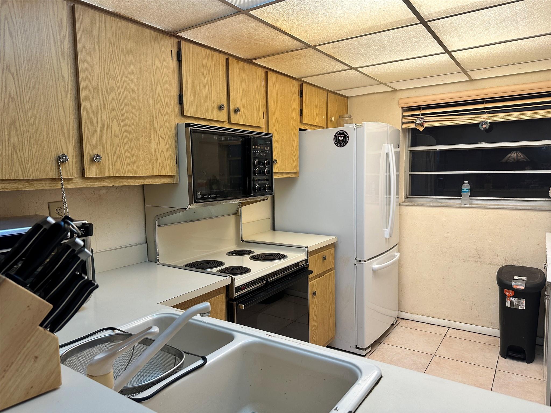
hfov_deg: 71.6
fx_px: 382
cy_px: 206
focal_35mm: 24
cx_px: 276
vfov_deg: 56.8
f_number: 1.78
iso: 125
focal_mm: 6.86
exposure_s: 1/60
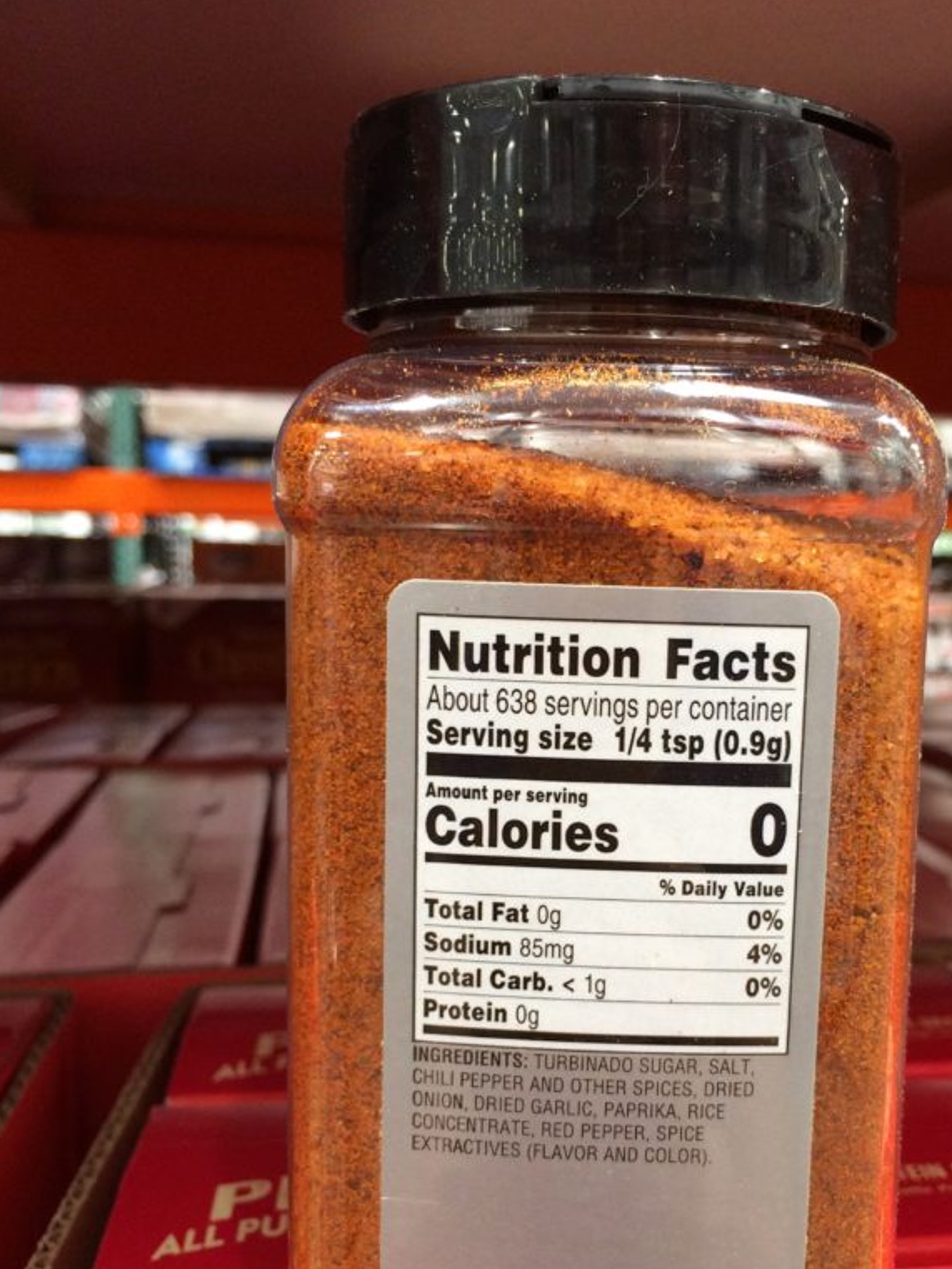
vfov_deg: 47.5
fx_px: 1430
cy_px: 777
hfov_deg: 36.5
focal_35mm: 39
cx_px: 617
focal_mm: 4.15
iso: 160
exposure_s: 1/30
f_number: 2.2
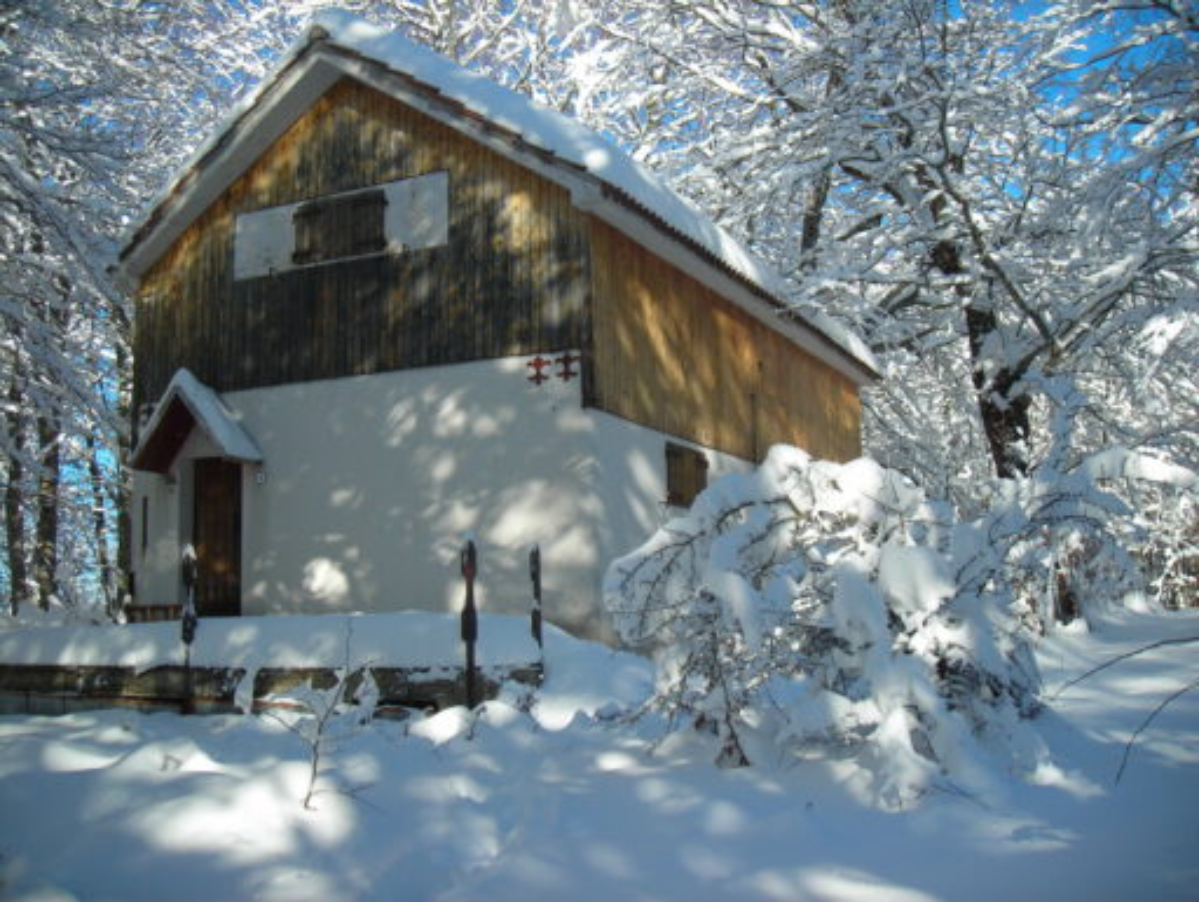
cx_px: 600
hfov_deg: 48.9
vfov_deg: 37.8
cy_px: 451
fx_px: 1317
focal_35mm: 38
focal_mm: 6.3
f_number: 6.4
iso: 50
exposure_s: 1/124
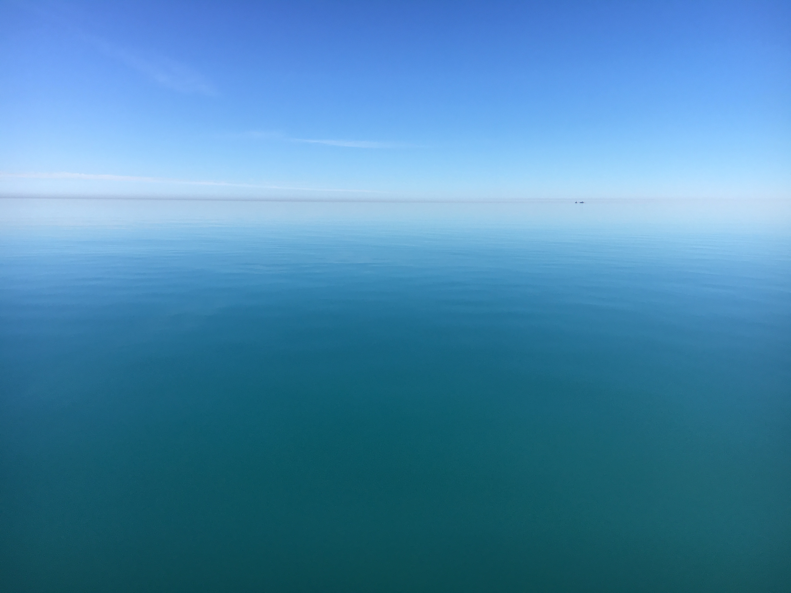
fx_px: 663
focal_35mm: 29
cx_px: 396
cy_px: 296
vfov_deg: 48.2
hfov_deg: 61.7
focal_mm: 4.15
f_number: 2.2
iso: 25
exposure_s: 1/1923
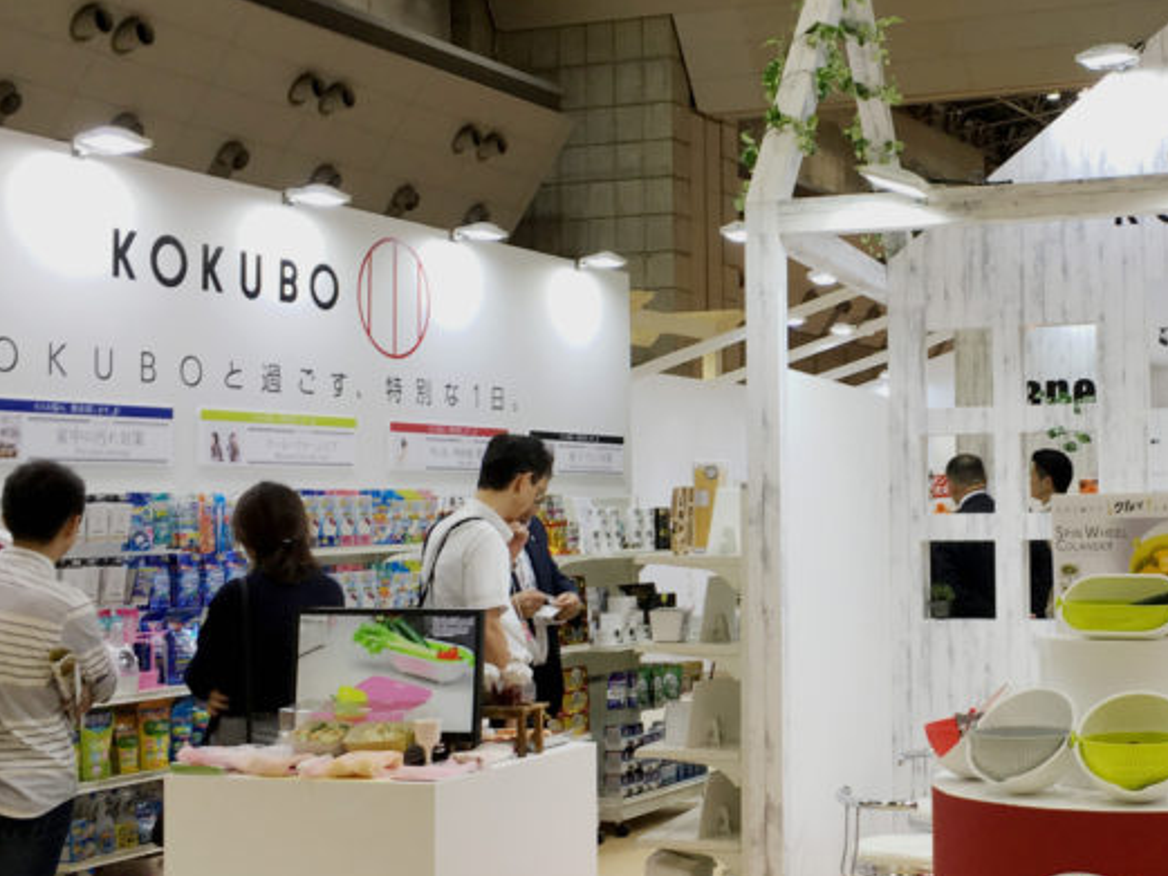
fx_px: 1924
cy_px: 462
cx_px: 946
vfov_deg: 25.7
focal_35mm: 57
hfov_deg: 32.8
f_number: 2.2
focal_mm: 4.15
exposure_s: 1/50
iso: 32
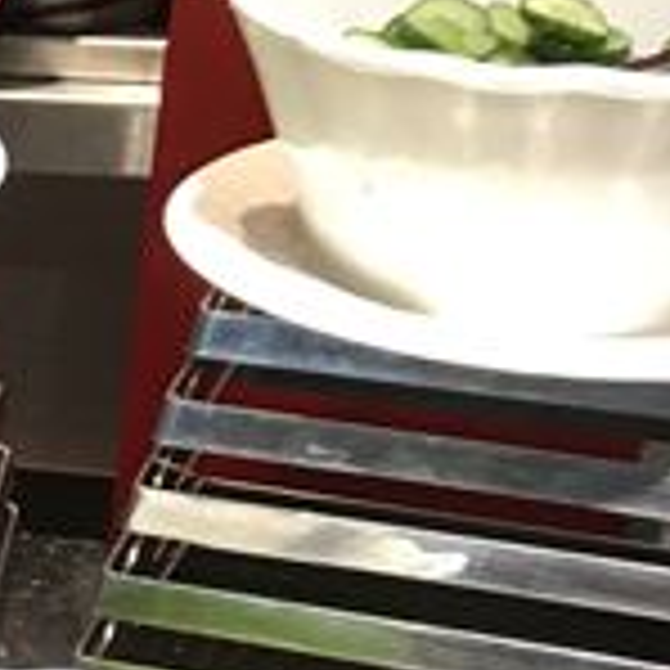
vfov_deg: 12.5
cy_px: 639
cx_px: -1120
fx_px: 3022
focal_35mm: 138
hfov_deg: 10.3
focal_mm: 4.15
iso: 64
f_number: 2.2
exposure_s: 1/15
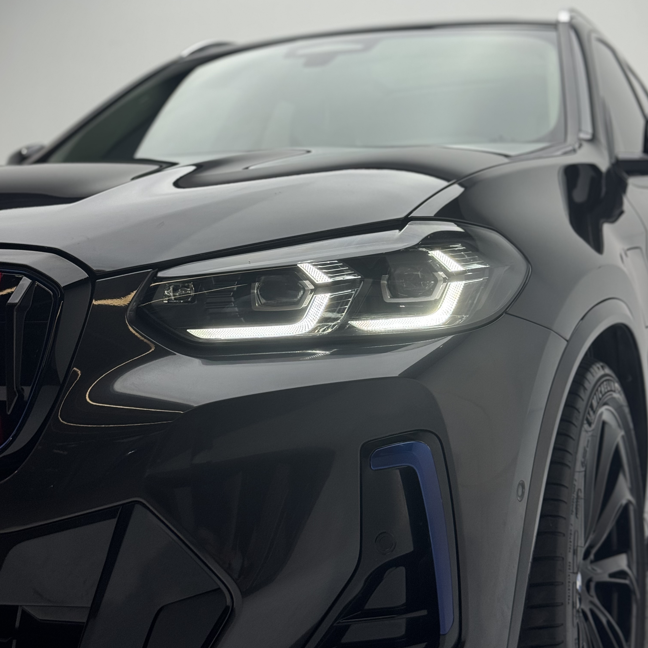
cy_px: 215
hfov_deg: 30.0
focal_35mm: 57
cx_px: 325
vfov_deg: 29.8
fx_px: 1207
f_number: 1.78
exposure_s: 1/425
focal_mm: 6.76
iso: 64
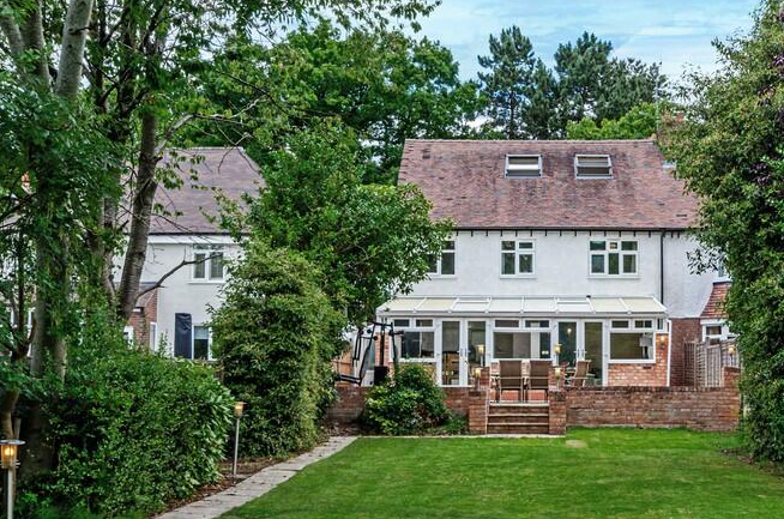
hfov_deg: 41.5
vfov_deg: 28.4
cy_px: 336
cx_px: 519
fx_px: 1021
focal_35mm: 47
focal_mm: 20
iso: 400
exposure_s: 1/250
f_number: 10
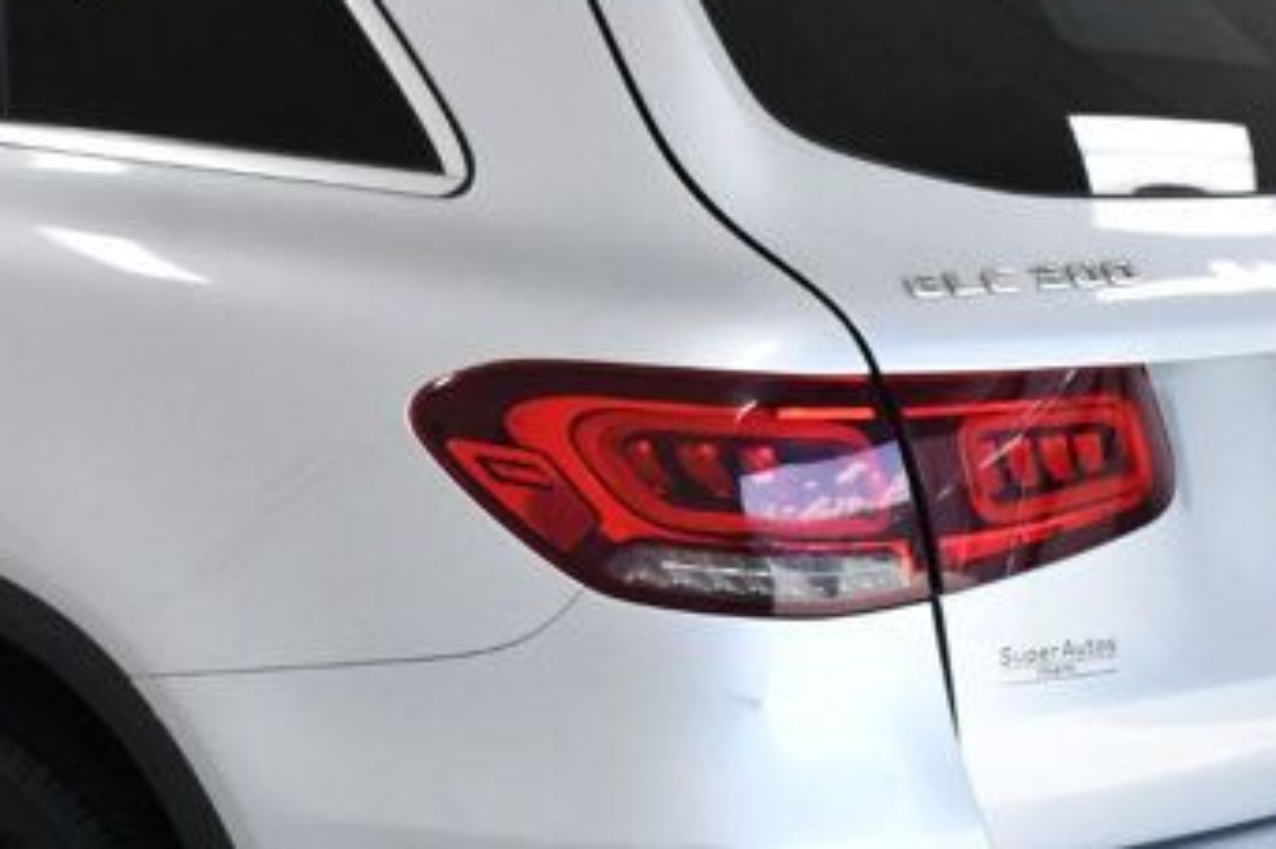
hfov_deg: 18.6
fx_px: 3826
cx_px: 135
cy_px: 568
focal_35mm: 108
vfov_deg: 12.7
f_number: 10
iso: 2500
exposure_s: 1/640
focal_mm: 24
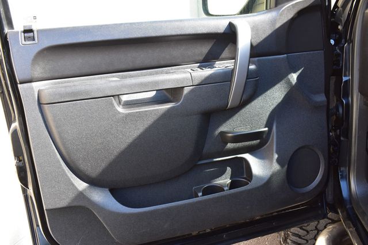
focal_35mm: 32
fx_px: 322
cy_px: 122
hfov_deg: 59.5
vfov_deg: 41.7
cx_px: 184
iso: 400
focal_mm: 21
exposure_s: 1/50
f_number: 8
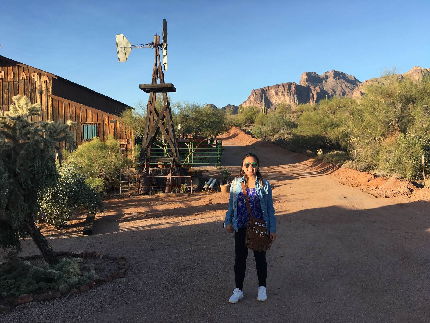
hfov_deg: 61.7
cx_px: 215
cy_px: 162
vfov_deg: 48.2
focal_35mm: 29
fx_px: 360
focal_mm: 4.15
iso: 25
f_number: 2.2
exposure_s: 1/668
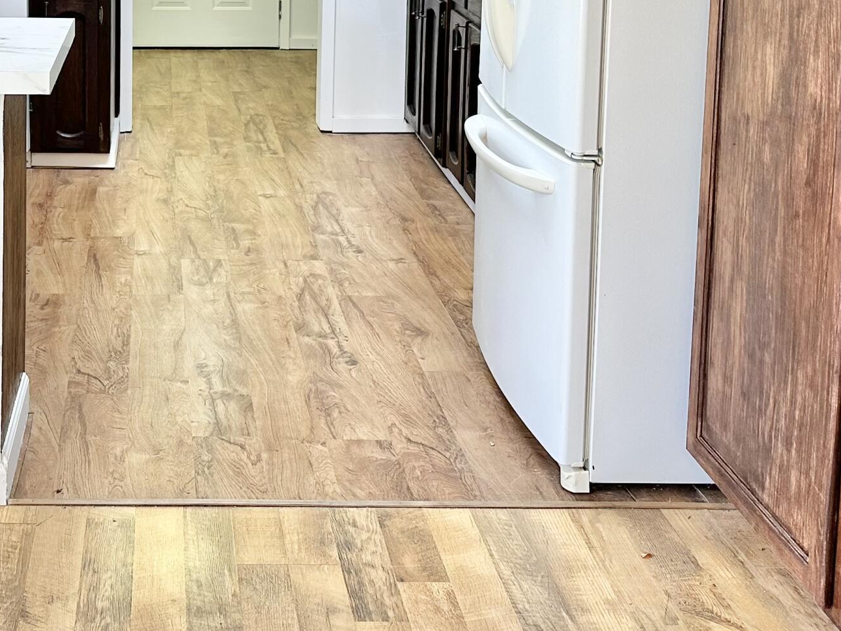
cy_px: 12
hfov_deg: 33.9
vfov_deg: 25.4
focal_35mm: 55
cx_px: 168
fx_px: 1336
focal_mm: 6.86
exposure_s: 1/120
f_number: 1.78
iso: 100
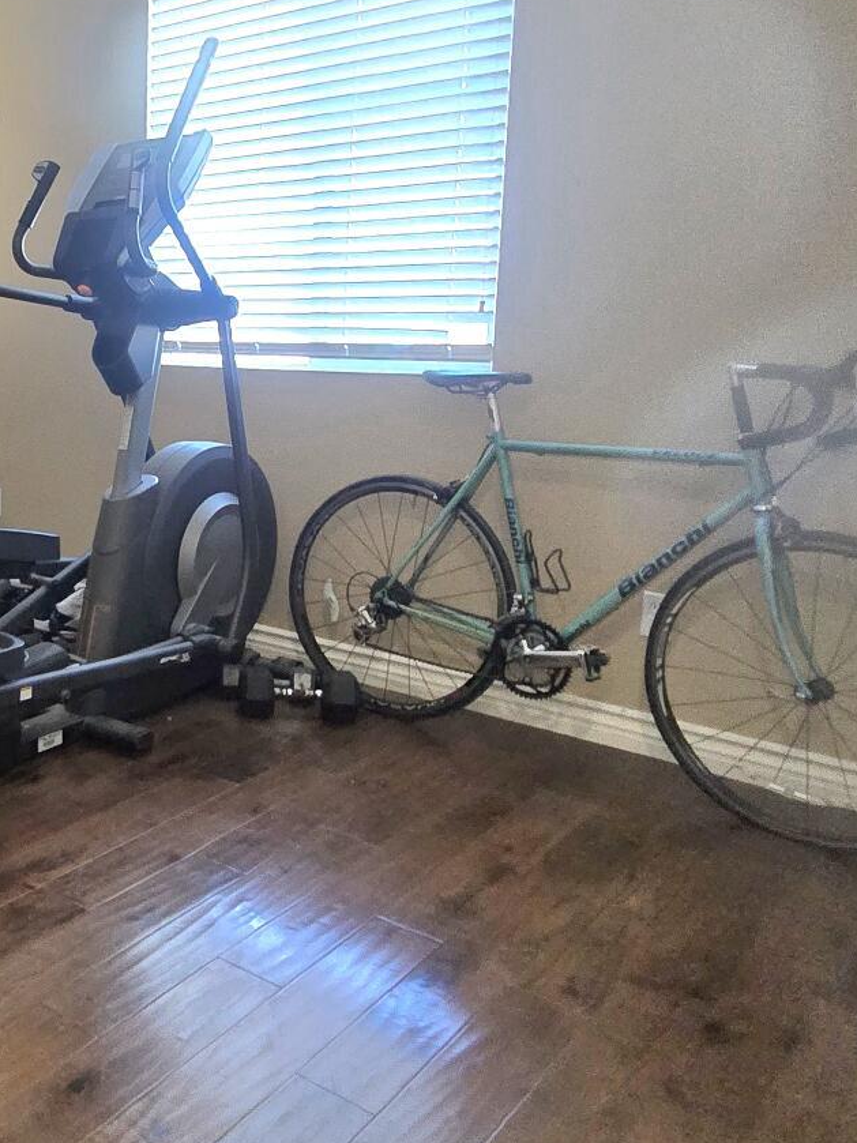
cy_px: 470
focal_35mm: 31
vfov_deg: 58.0
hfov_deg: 39.3
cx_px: -27
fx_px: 1024
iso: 640
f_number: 2.2
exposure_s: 1/60.2
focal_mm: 2.2
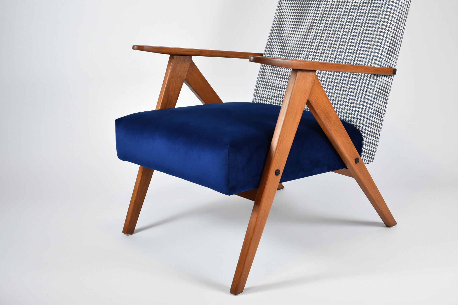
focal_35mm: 53
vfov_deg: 25.6
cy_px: 118
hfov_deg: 37.6
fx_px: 670
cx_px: 267
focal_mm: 27
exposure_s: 1/125
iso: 800
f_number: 4.5
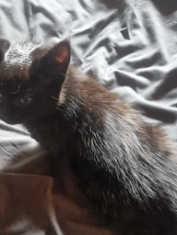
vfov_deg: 49.8
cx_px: 58
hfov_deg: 39.2
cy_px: 168
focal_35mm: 36
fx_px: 245
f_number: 1.8
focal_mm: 5.4
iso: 1600
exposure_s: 1/25
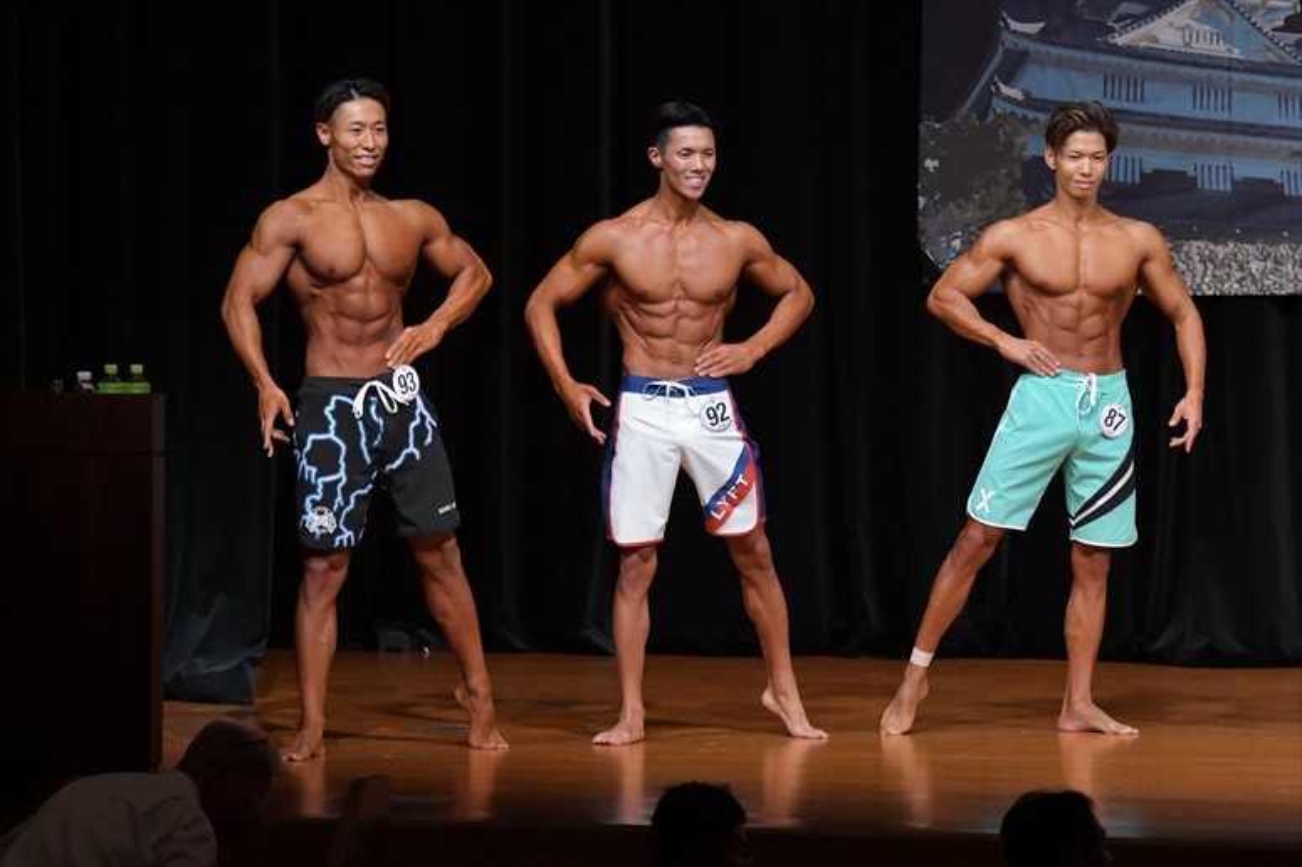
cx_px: 651
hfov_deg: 8.6
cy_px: 434
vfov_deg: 5.7
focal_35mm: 240
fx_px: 8676
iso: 5000
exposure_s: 1/400
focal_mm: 160
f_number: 5.6
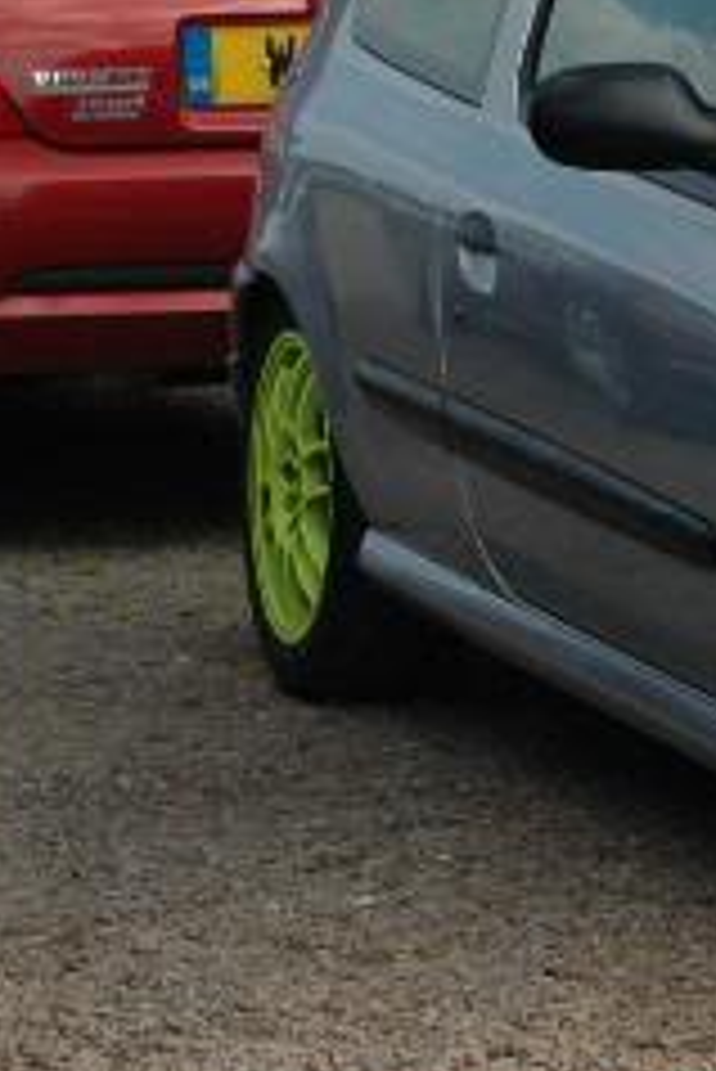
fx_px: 8996
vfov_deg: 6.8
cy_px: 380
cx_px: 1175
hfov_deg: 4.5
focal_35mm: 302
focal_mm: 60
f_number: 5
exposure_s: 1/2000
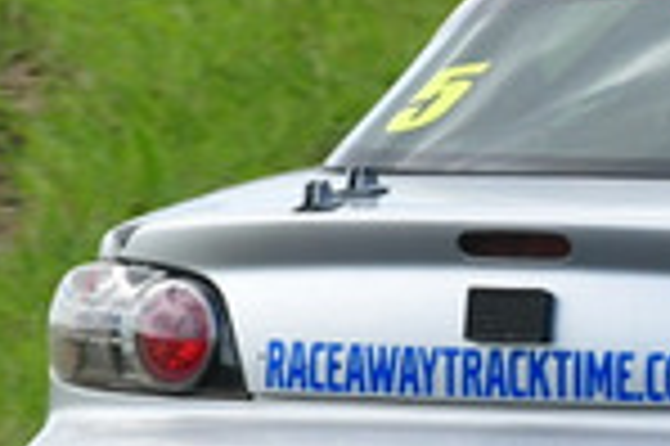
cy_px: -9
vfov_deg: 0.5
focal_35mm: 2740
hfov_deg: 0.8
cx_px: 1452
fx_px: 50938
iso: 800
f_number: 10
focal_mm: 340
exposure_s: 1/640
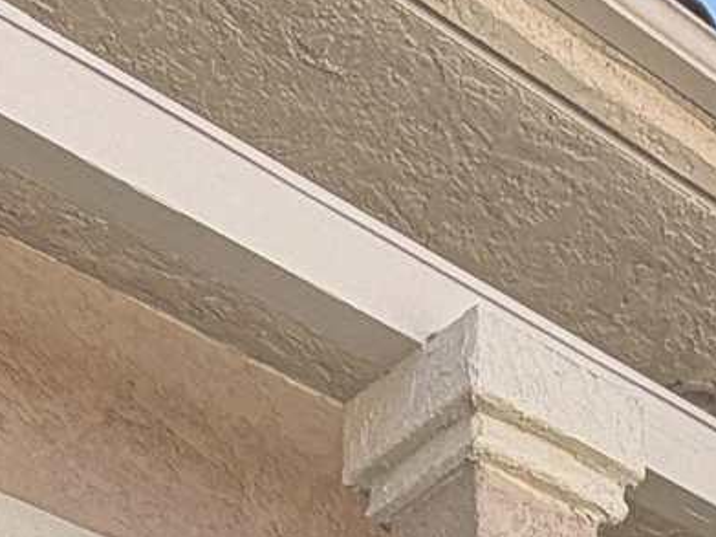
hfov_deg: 17.5
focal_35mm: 110
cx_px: 694
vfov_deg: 10.7
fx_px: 2275
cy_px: 1424
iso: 40
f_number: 2.2
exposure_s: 1/559
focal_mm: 2.22
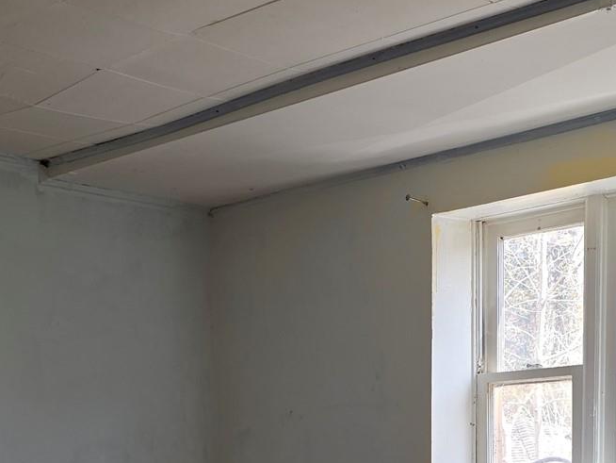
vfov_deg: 18.8
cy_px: 625
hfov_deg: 27.0
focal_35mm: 72
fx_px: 1282
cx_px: 300
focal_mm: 6.3
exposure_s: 1/60
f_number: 1.7
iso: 12
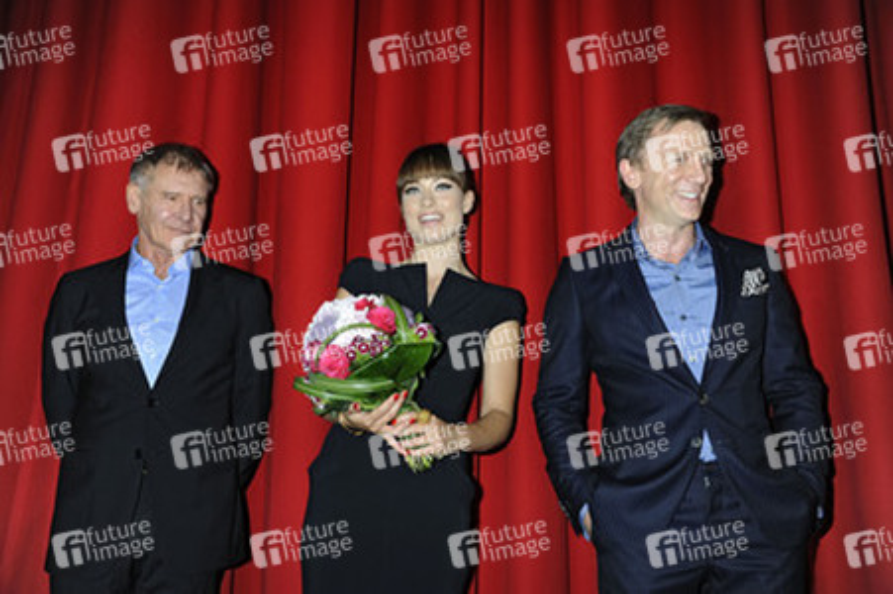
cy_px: 297
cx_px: 446
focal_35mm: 38
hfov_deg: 50.7
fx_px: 942
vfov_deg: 35.0
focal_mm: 38
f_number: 6.3
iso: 400
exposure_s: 1/250
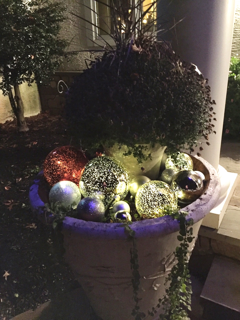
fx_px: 268
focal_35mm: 29
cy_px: 160
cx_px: 120
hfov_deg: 48.2
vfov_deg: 61.7
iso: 1000
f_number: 2.2
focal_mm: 4.15
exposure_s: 1/15
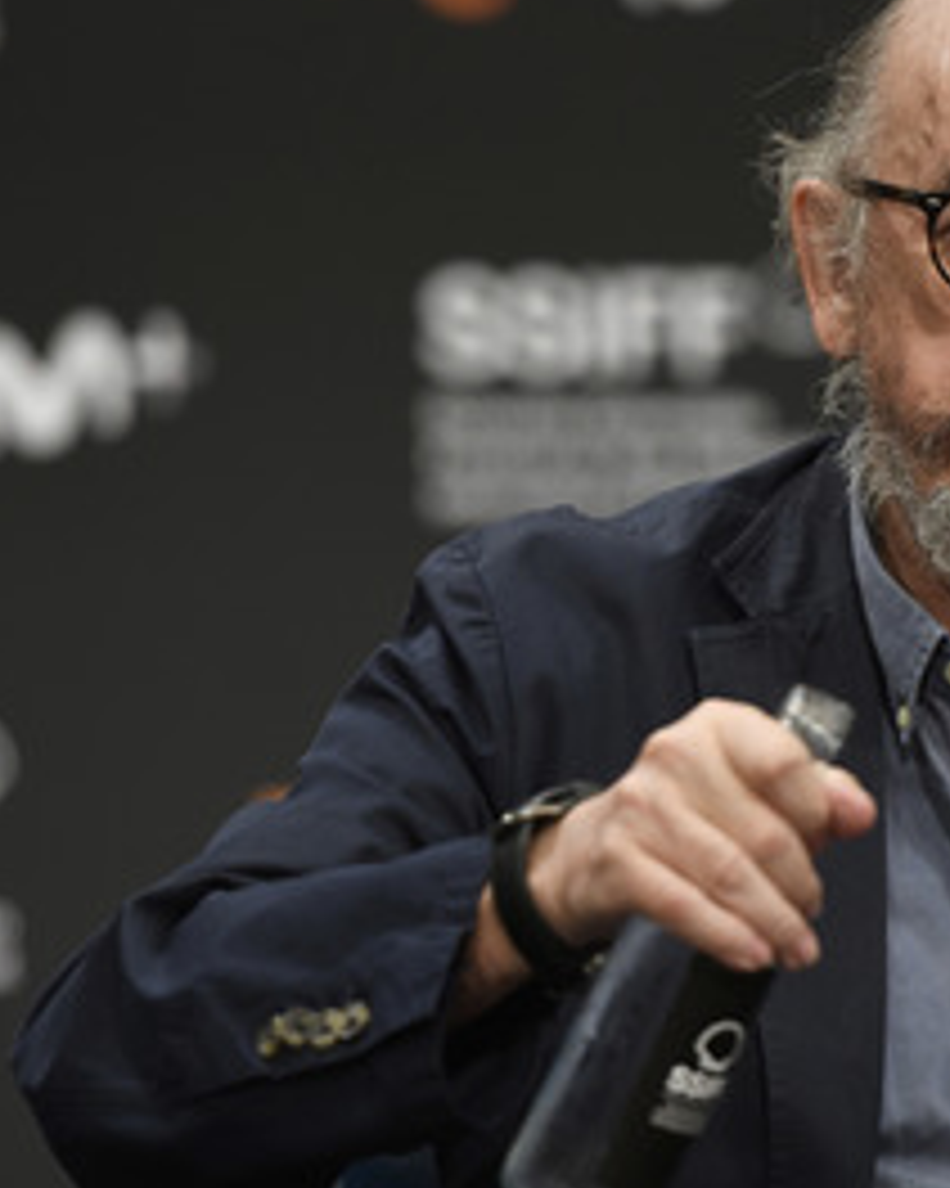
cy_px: 567
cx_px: 849
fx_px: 10972
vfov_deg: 6.2
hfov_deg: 5.0
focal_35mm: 312
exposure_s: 1/200
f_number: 3.2
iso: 1000
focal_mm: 195
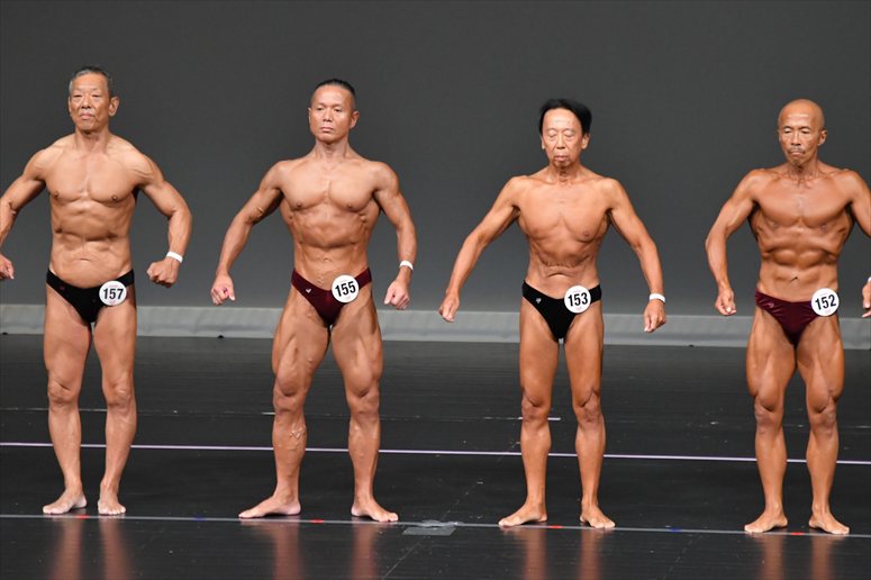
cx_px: 436
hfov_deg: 6.5
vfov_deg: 4.4
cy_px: 290
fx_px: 7618
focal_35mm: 315
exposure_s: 1/400
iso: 4000
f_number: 5.6
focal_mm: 210
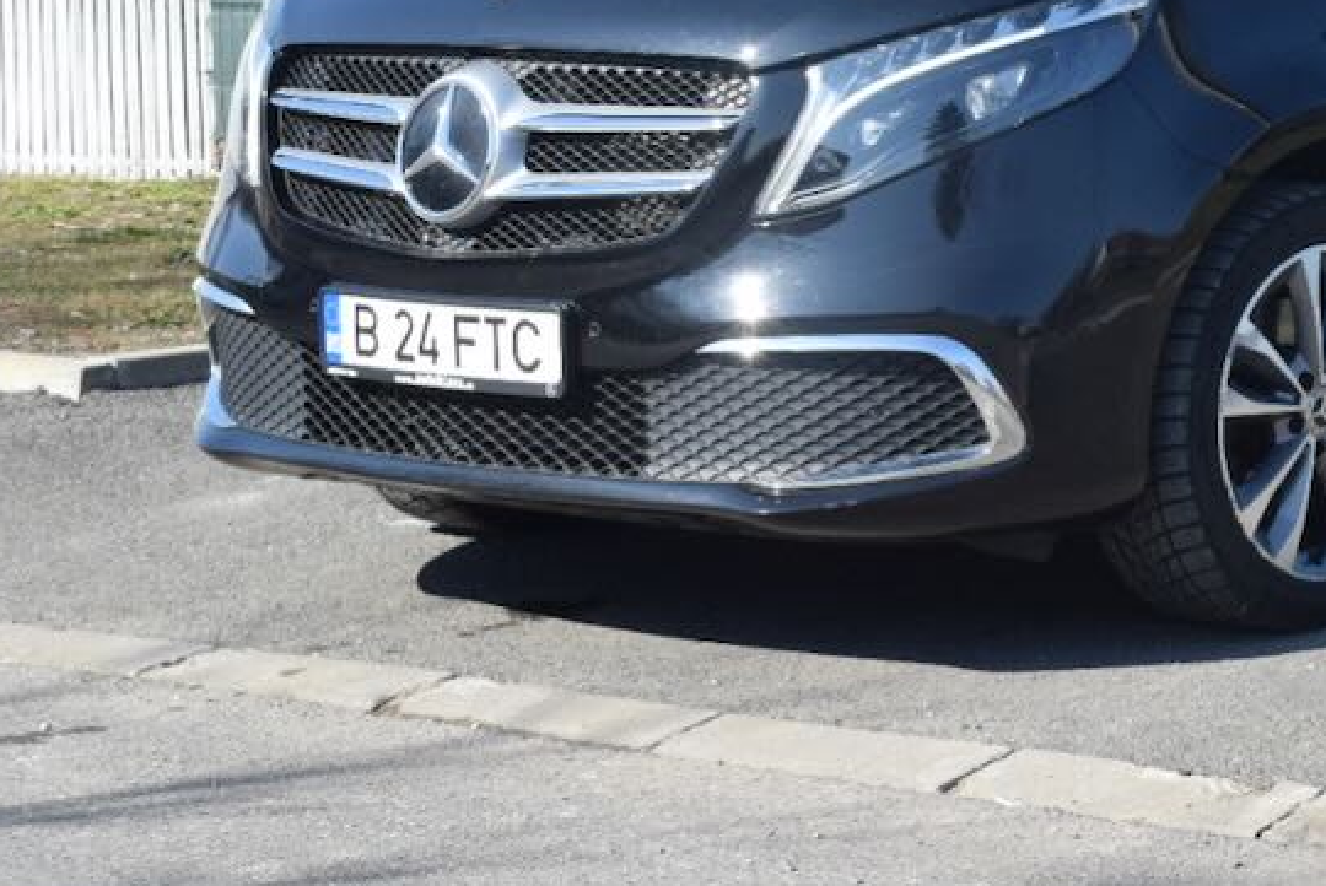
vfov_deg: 10.1
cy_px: -39
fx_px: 4976
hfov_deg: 14.9
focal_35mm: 135
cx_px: 1387
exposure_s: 1/320
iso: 200
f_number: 9
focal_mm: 38
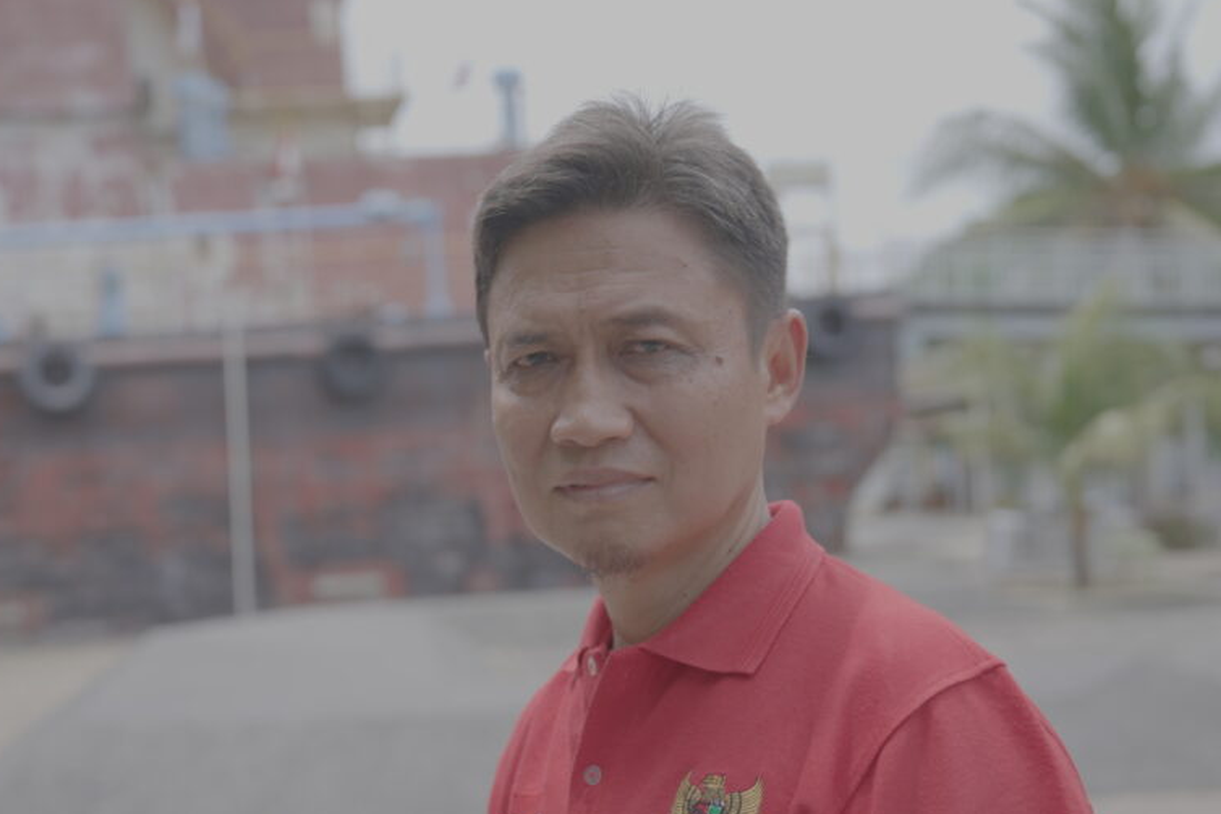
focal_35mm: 53
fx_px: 1798
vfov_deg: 25.4
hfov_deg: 37.3
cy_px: 549
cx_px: 470
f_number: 2.8
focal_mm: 39
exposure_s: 1/500
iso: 200
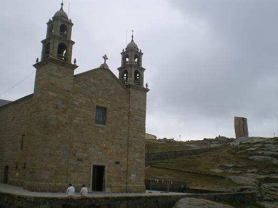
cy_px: 104
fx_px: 305
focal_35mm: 38
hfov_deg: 49.0
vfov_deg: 37.7
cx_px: 139
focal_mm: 6.3
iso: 64
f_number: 4.6
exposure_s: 1/320
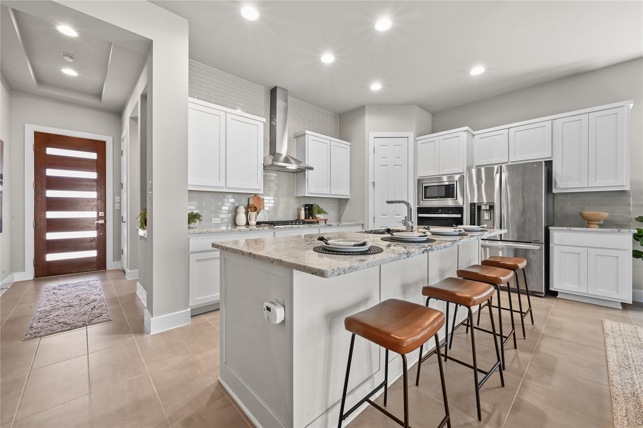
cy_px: 214
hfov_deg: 104.3
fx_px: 250
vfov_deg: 81.1
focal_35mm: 14
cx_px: 322
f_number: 16
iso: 400
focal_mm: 14
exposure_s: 1/1.67
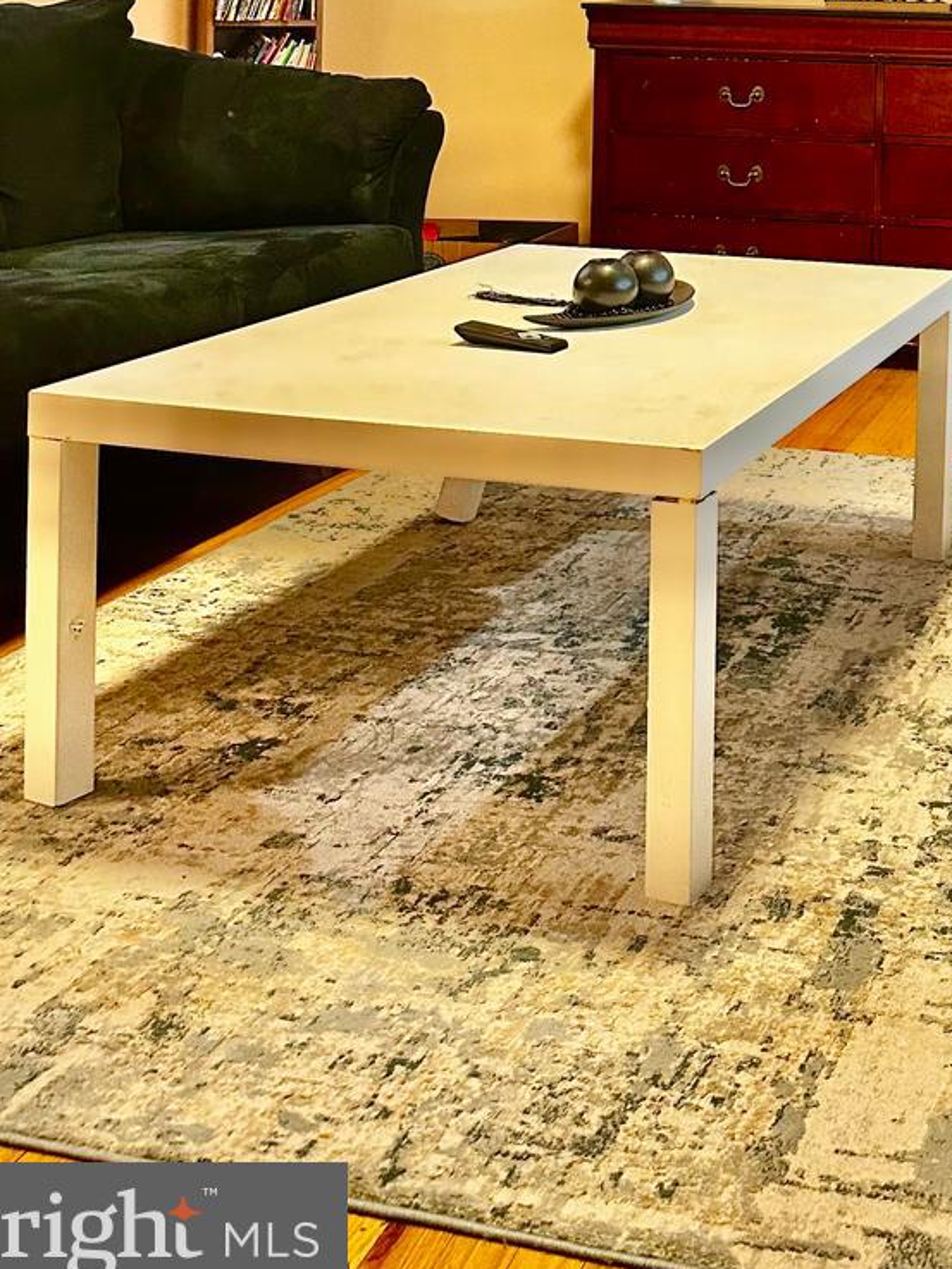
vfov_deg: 34.5
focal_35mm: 50
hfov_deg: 27.7
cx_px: 909
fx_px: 1833
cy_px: -19
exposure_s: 1/60
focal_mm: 6.86
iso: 320
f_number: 1.78
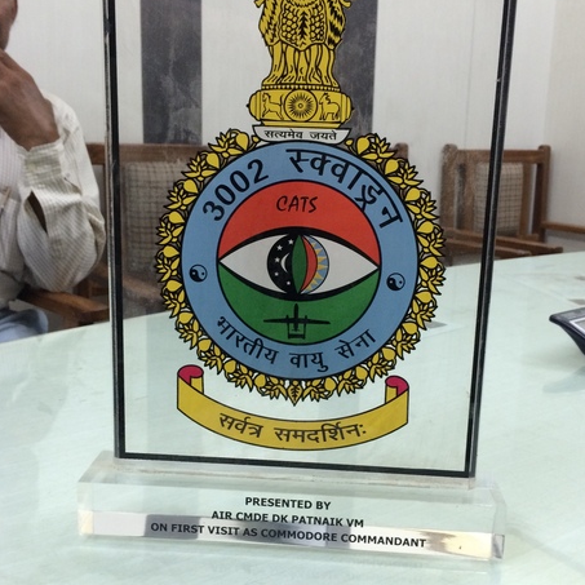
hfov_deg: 42.8
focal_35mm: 39
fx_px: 746
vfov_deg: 42.8
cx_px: 301
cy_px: 292
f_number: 2.2
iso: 200
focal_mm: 4.12
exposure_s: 1/33
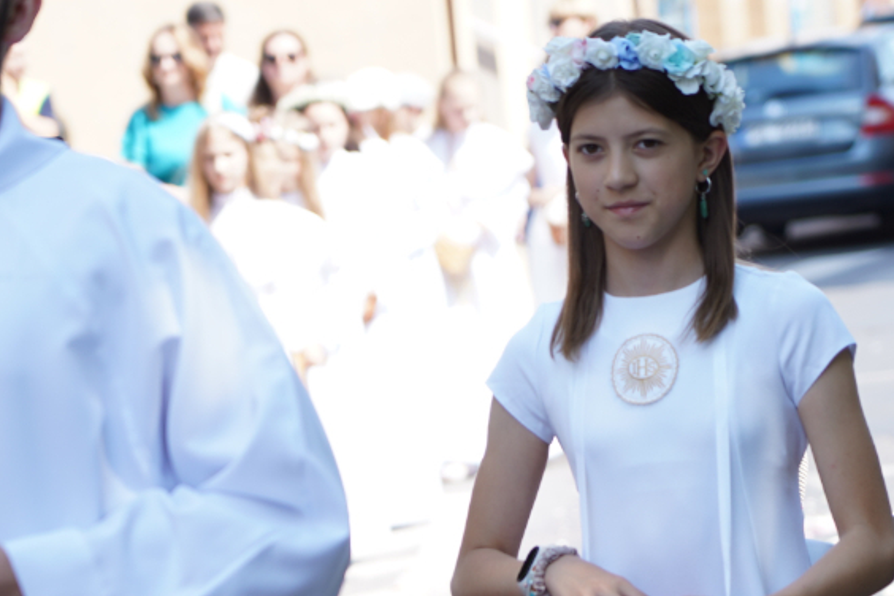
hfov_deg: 8.5
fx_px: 6009
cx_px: 442
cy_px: 616
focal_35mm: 242
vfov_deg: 5.7
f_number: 4
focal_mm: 105
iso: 100
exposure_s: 1/200
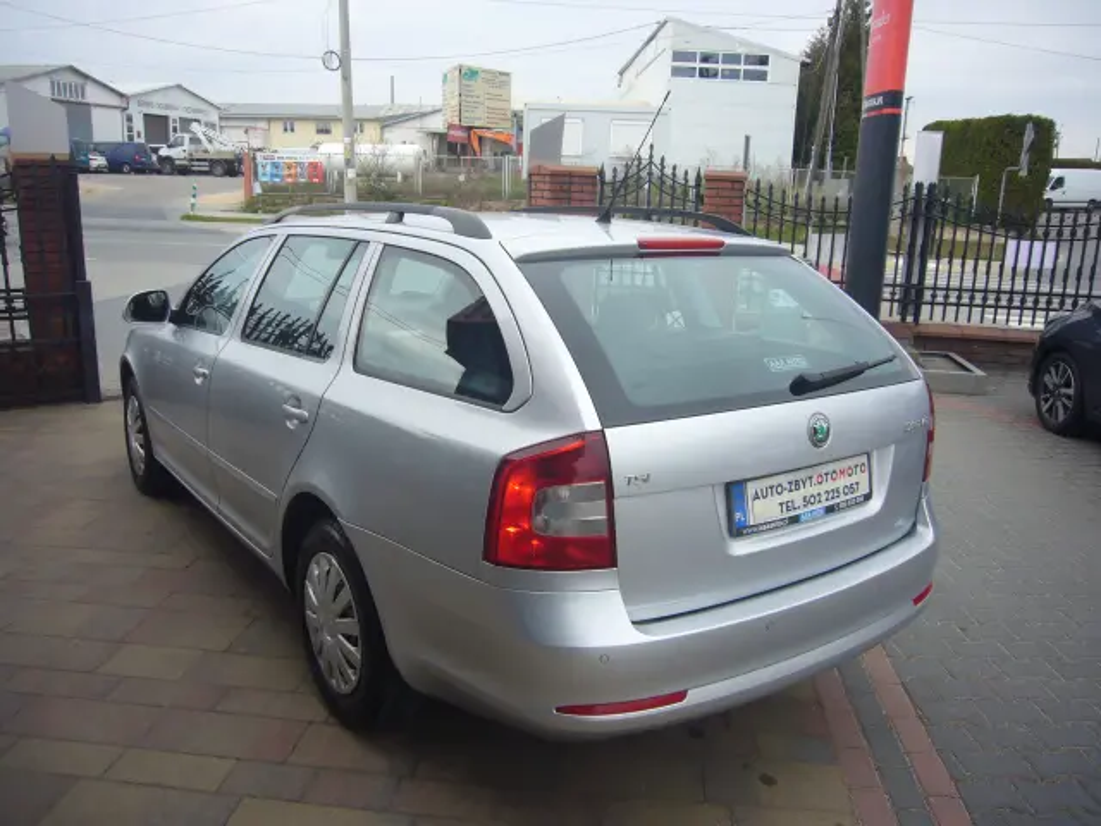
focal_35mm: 28
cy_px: 413
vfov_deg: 49.7
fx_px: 891
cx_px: 550
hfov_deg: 63.4
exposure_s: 1/160
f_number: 2.8
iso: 80
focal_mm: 4.6
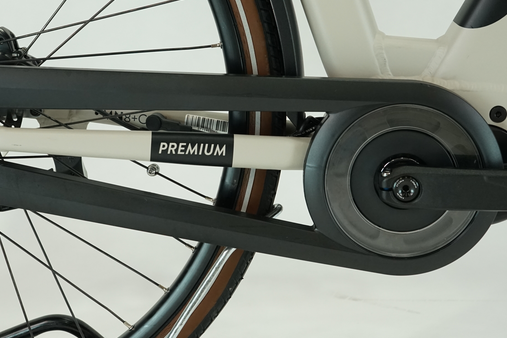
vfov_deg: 18.9
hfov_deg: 28.1
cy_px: 109
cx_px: 222
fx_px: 1014
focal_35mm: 72
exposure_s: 1/200
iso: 1600
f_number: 6.3
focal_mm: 44
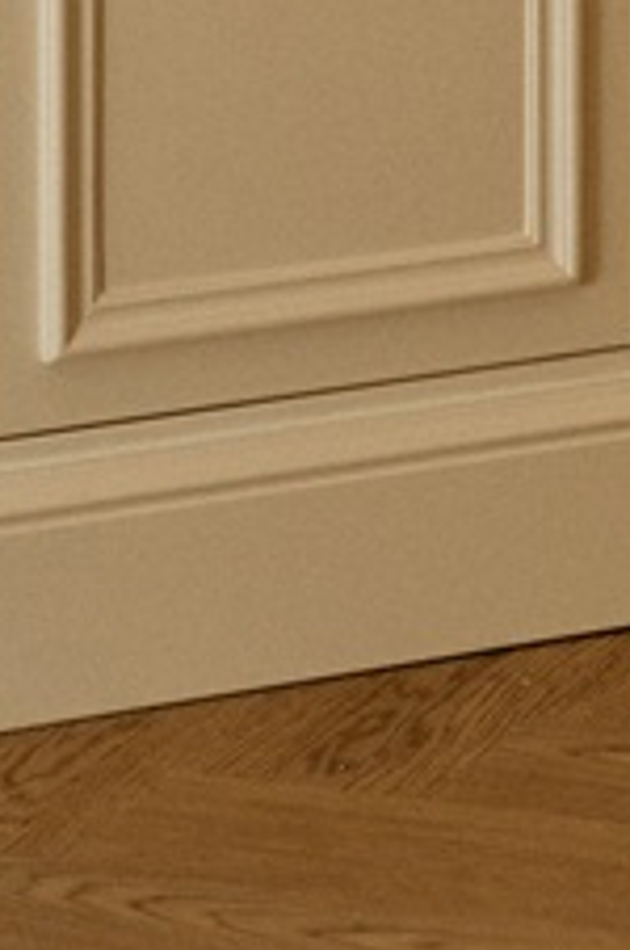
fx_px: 7003
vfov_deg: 7.2
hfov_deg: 5.1
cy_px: -1496
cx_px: 777
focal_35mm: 266
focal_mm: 50
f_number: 2.8
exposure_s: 1/1250
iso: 640
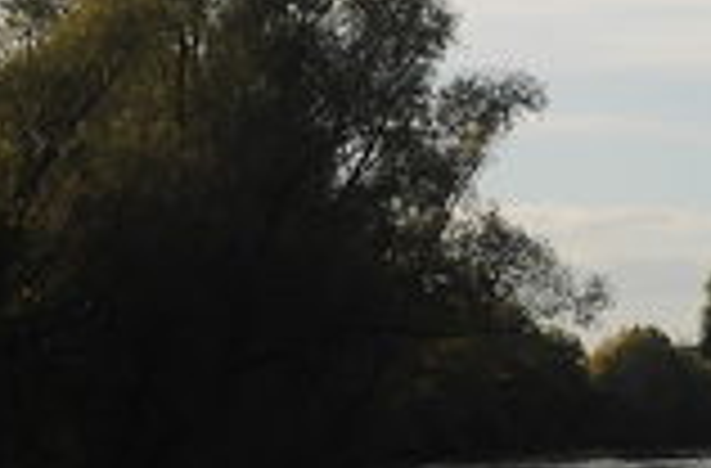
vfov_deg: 8.5
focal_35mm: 160
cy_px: 297
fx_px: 3148
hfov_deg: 12.8
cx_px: 644
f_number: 11
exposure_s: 1/125
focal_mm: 28
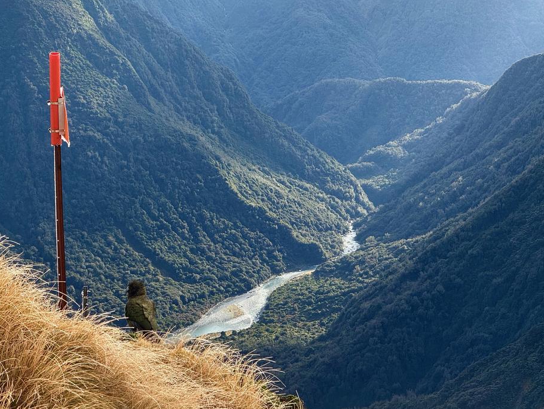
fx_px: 2122
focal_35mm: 135
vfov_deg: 11.0
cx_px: 244
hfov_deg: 14.6
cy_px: 190
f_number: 2.8
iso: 50
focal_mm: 15.66
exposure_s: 1/459
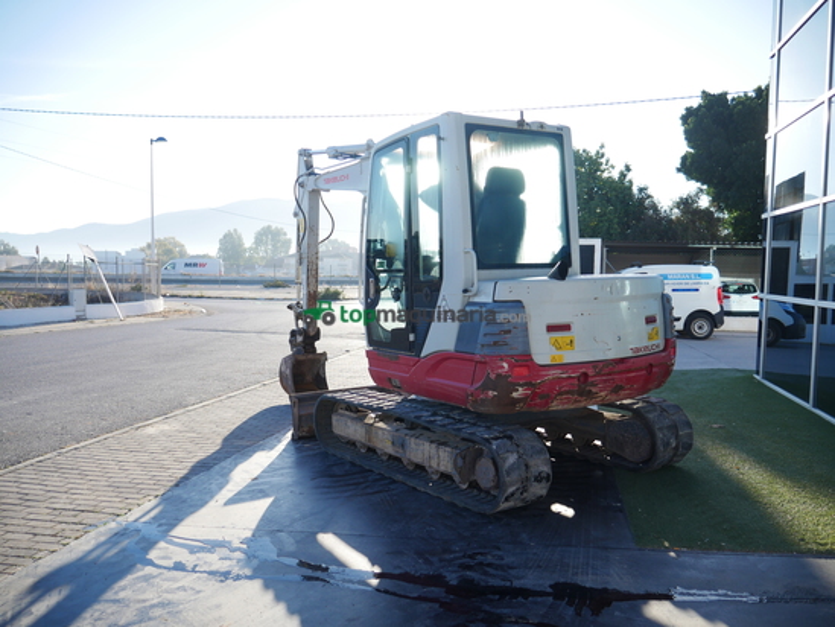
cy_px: 314
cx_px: 418
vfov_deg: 49.8
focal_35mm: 28
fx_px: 676
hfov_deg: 63.4
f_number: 3.5
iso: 200
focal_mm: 14
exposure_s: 1/640
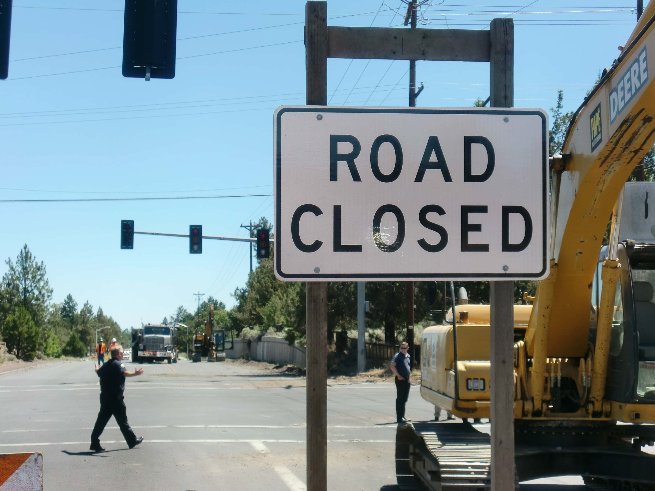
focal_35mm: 56
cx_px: 328
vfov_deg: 26.1
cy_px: 246
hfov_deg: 34.3
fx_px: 1060
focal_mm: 9.3
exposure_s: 1/500
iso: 64
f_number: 3.7
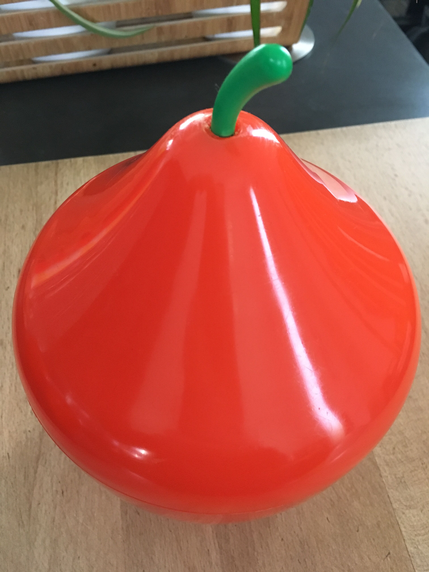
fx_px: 479
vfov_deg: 61.7
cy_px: 286
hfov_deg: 48.2
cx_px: 214
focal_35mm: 29
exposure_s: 1/17
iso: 250
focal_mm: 4.15
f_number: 2.2
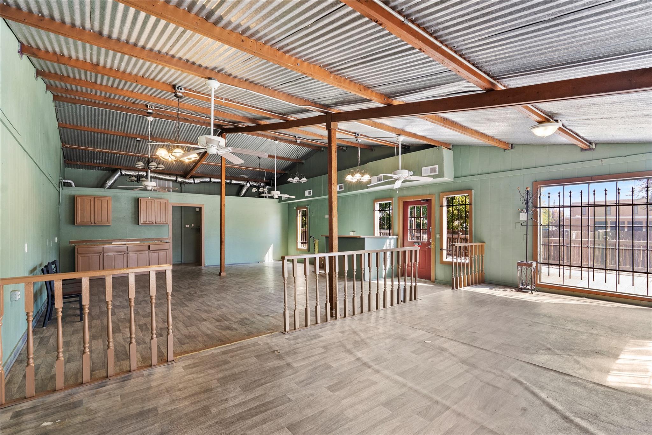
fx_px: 290
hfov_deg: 96.7
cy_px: 218
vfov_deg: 73.8
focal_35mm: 16
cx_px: 326
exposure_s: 1/1.67
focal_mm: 16
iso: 250
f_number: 8
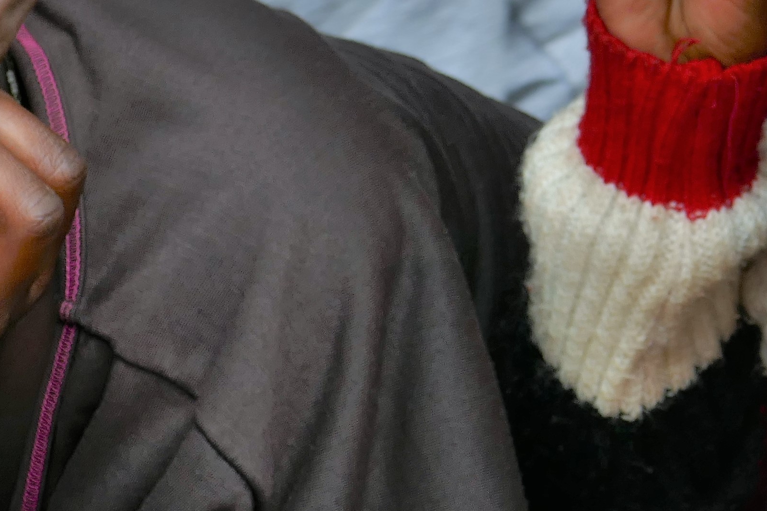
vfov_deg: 4.1
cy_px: -23
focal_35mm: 335
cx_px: 602
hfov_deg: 6.1
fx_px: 7136
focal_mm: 35.6
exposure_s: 1/100
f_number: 5.1
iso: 125
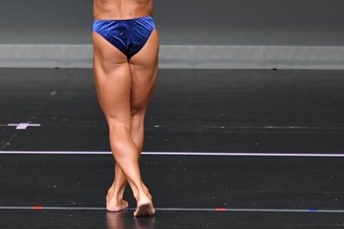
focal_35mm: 613
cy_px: 22
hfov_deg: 3.4
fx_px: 5855
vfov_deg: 2.2
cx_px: 112
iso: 4000
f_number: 5.6
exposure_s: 1/400
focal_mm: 210
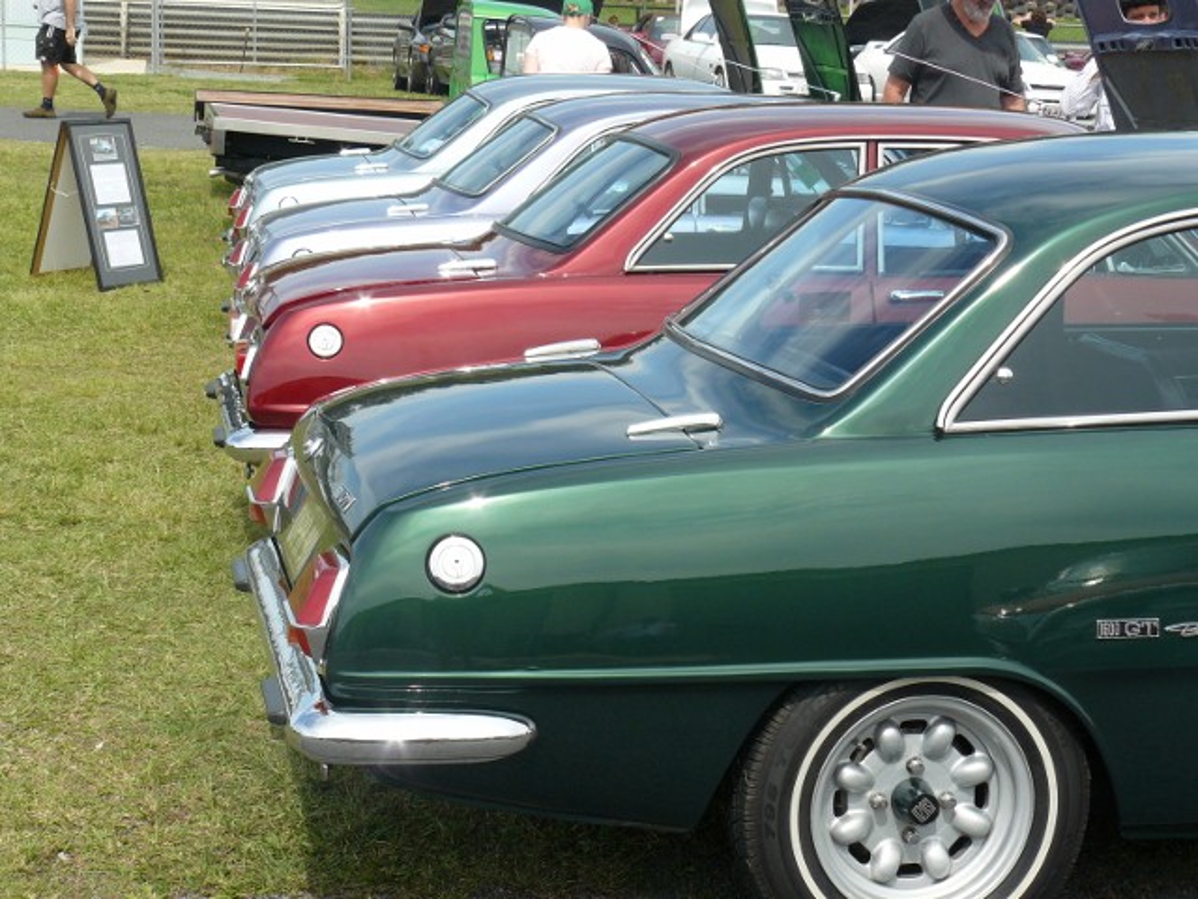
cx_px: 599
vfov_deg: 21.6
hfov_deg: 28.6
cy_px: 450
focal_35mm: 68
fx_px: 2353
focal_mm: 11.4
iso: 100
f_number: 5.6
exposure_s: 1/320
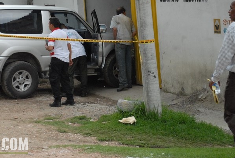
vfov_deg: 11.5
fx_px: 783
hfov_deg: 17.0
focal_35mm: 120
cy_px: 49
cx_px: 83
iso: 1000
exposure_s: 1/500
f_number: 5.6
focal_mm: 55
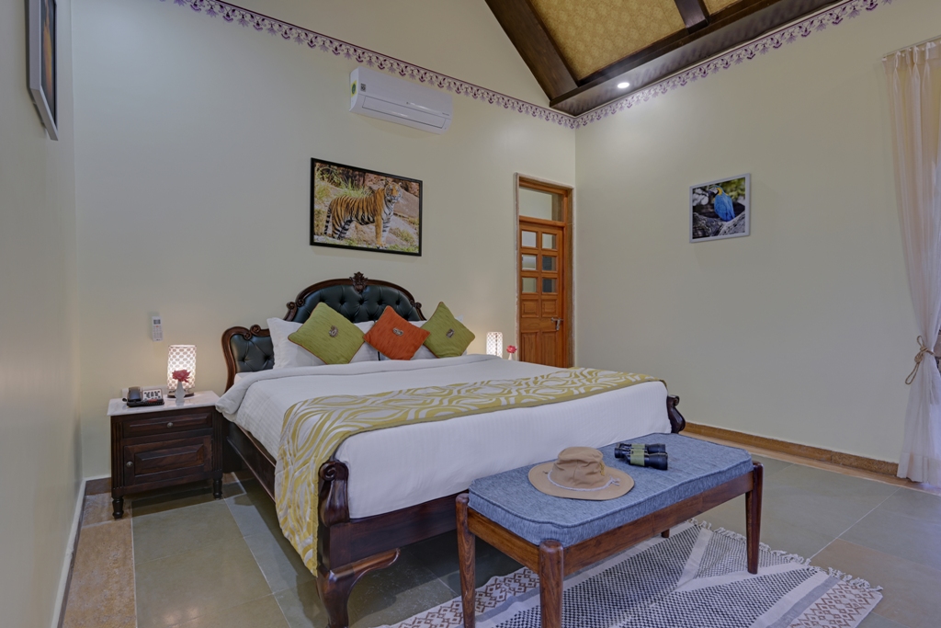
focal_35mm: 18
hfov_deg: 90.0
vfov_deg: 67.4
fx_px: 471
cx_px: 470
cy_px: 314
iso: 200
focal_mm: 18
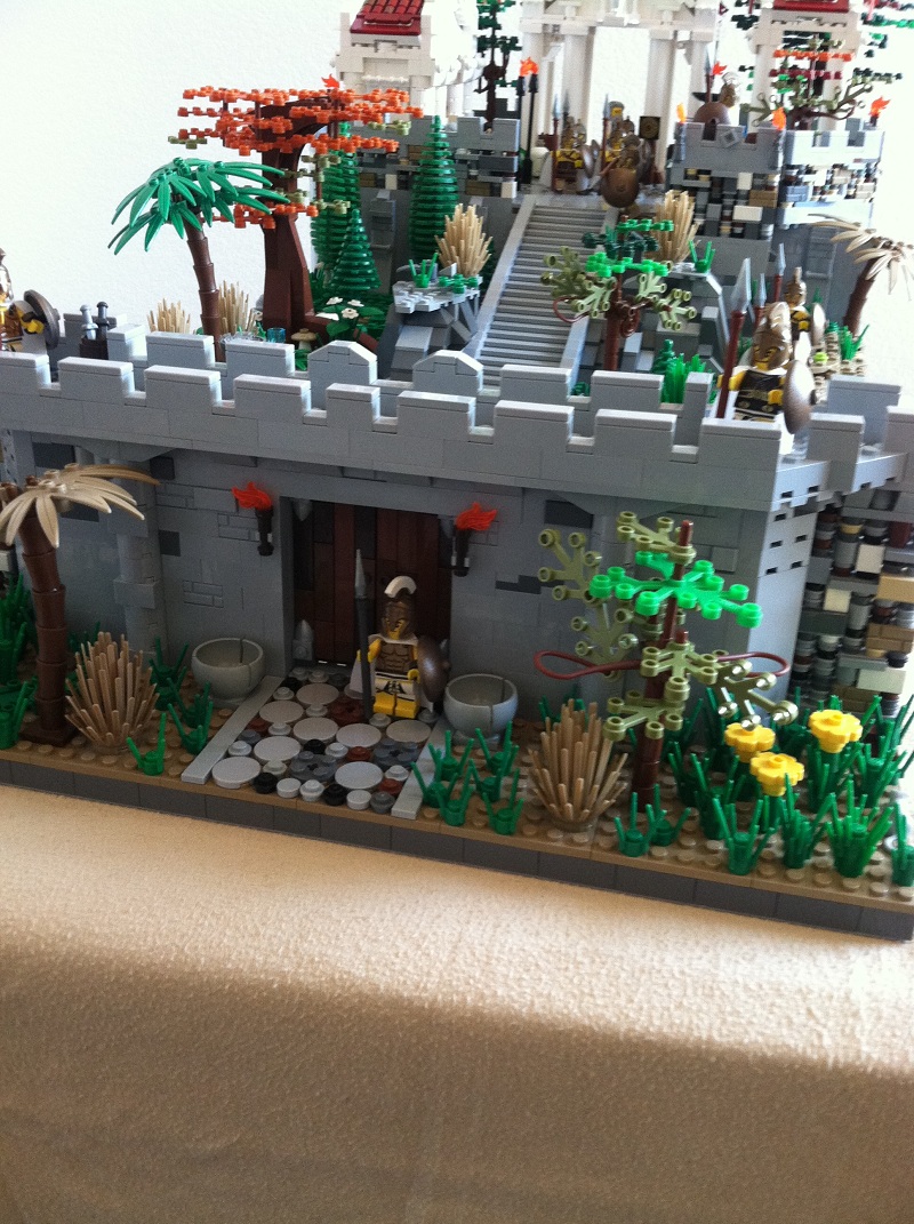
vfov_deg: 52.7
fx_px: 1235
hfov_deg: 40.6
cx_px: 457
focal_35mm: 35
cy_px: 612
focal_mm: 3.85
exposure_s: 1/17
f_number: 2.8
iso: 160
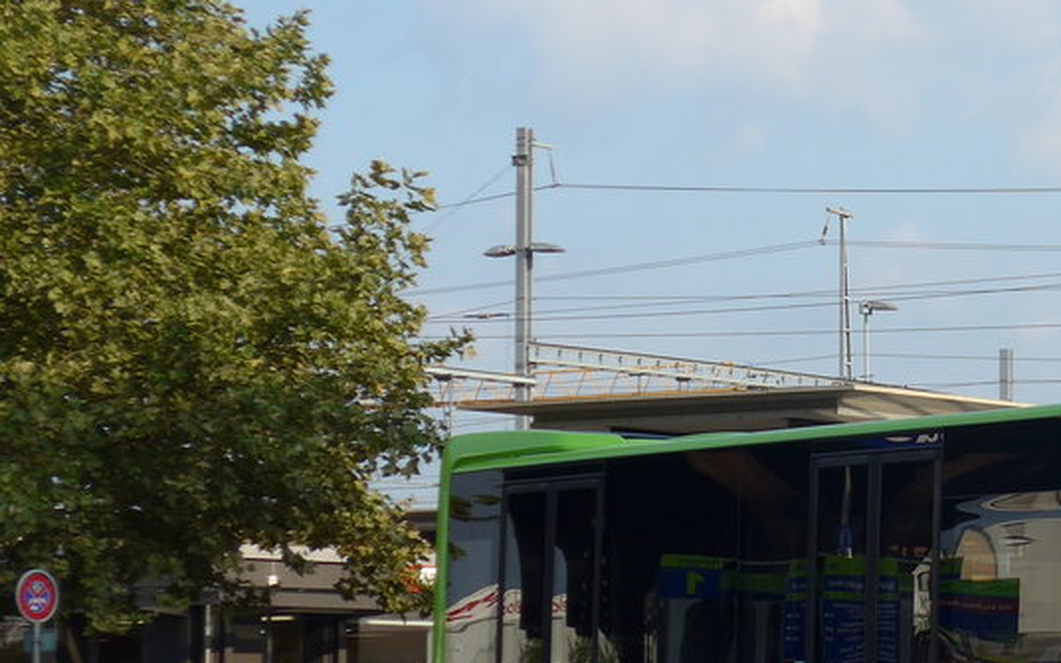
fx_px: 4251
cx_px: 1186
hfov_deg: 13.9
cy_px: 360
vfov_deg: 8.9
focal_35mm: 147
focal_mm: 12.7
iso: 80
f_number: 3.7
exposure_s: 1/640
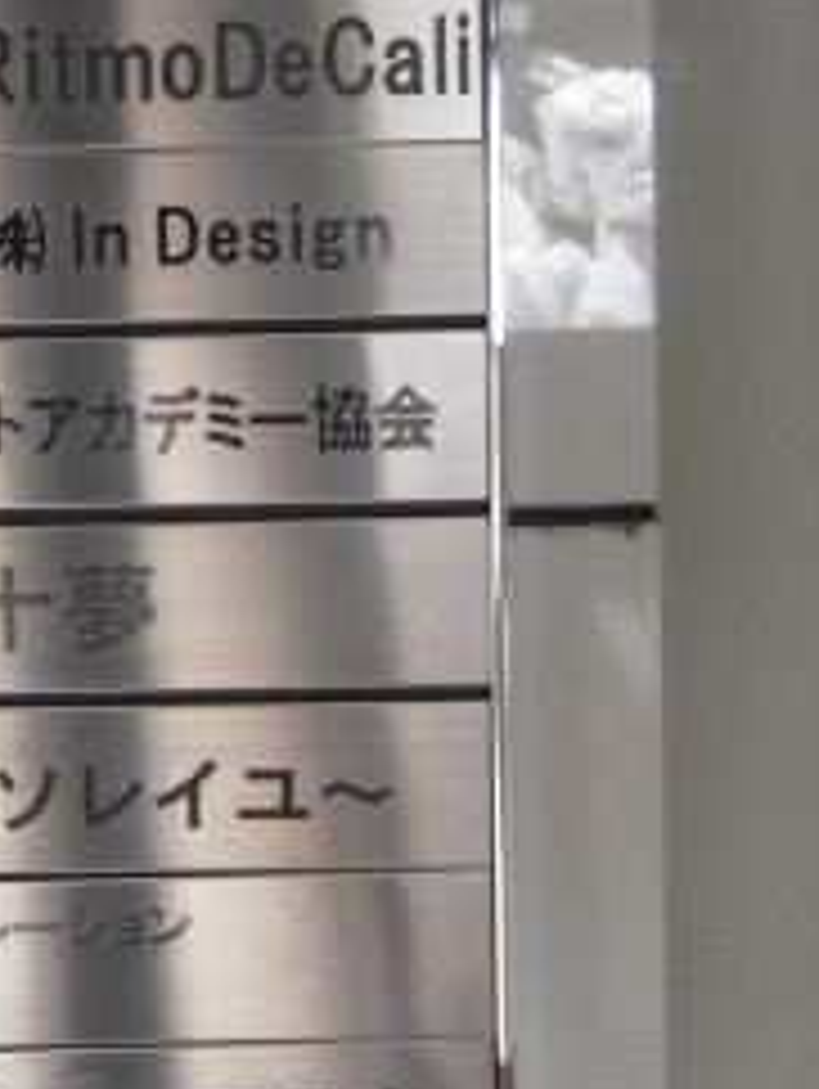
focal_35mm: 156
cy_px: -86
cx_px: -238
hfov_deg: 9.4
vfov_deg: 12.4
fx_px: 4913
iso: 640
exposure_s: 1/60
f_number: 3.9
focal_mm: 10.5
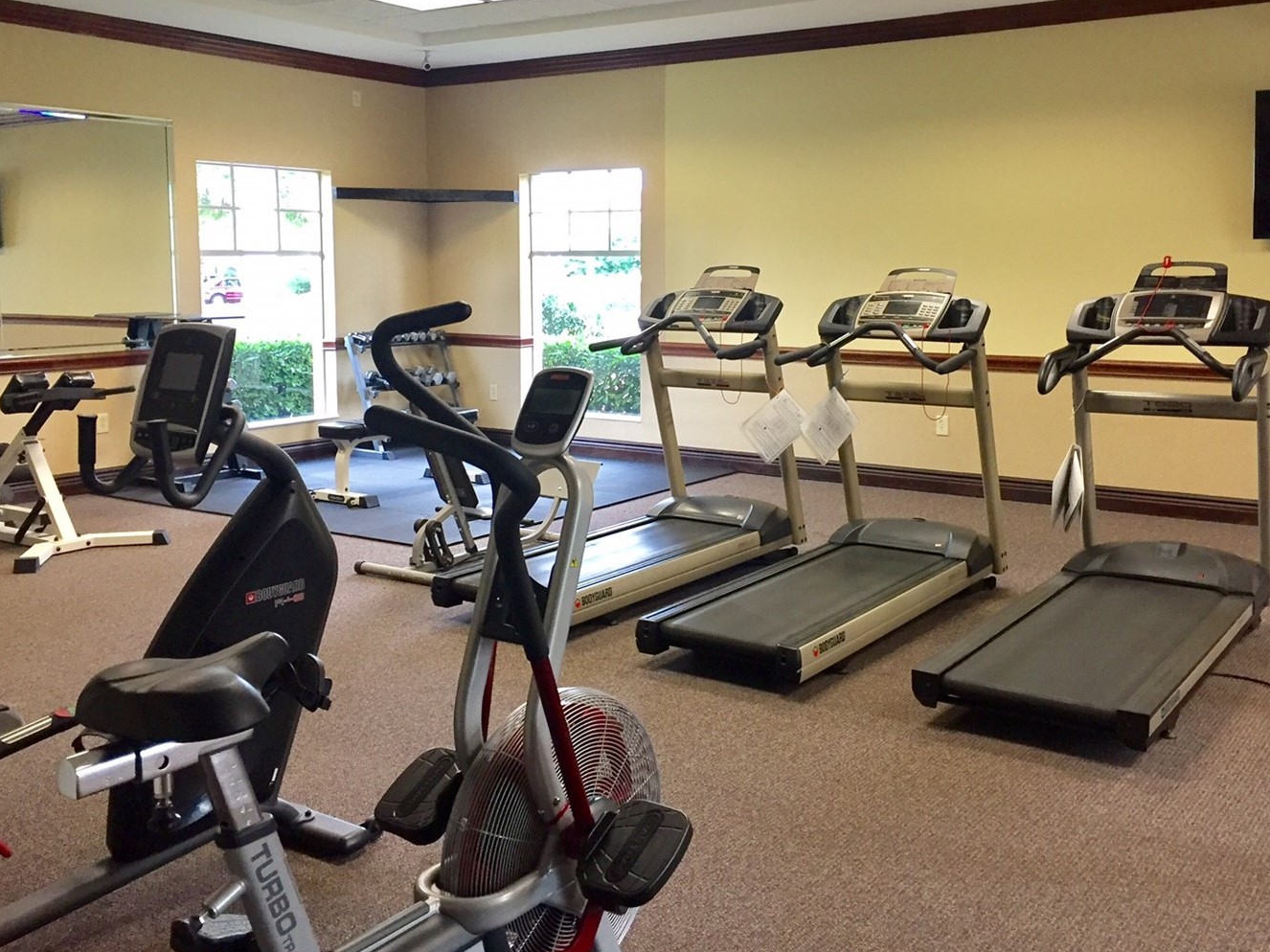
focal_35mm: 35
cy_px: 386
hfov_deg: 52.6
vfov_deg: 40.5
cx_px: 689
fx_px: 1284
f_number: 2.2
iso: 125
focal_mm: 4.15
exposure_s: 1/30
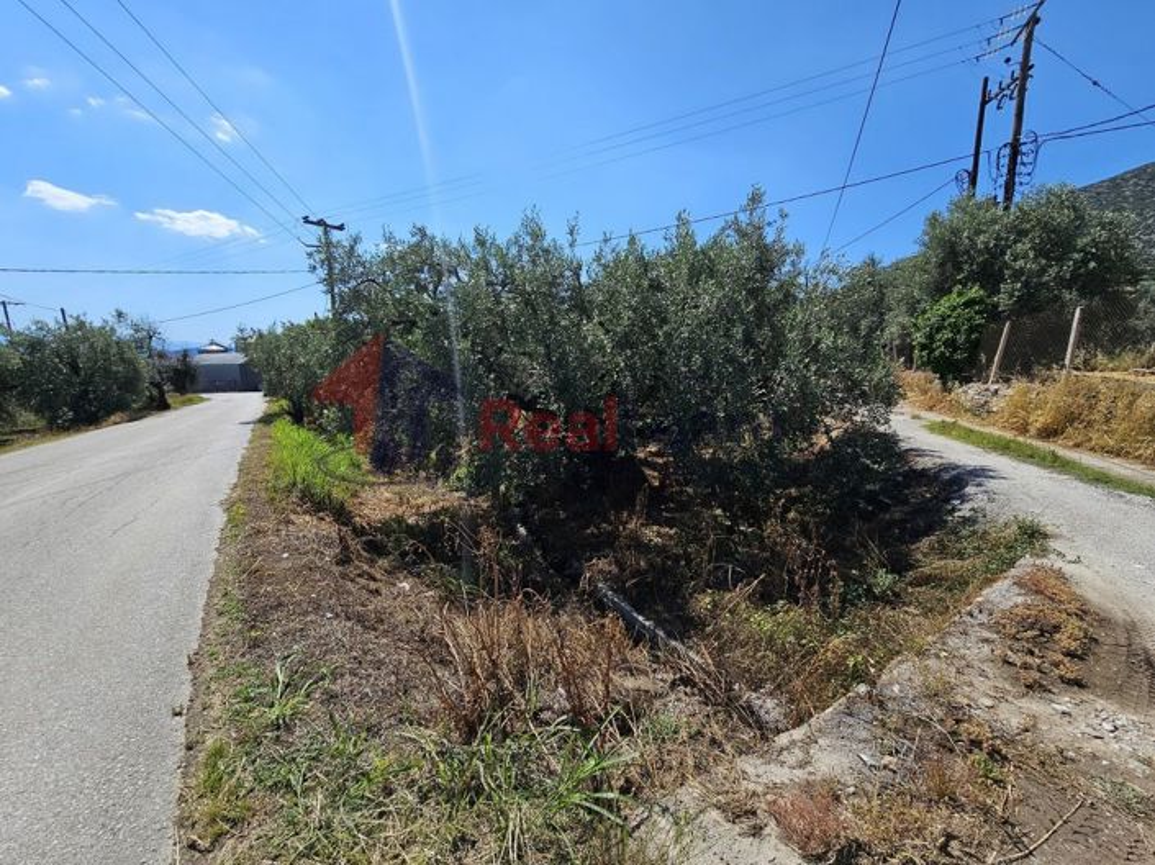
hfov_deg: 106.2
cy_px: 432
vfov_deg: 89.9
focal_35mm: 13
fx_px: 434
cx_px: 578
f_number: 2.2
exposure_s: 1/2565
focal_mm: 2.2
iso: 50
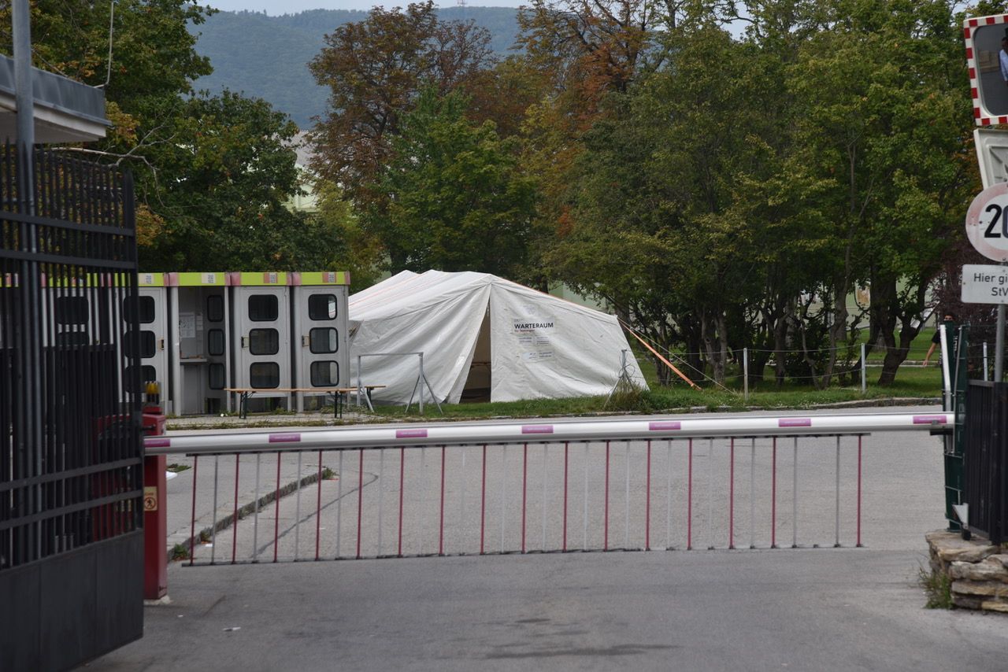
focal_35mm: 120
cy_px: 336
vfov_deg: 11.4
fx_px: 3361
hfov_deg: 17.1
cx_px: 504
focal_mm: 120
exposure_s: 1/640
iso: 200
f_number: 6.3
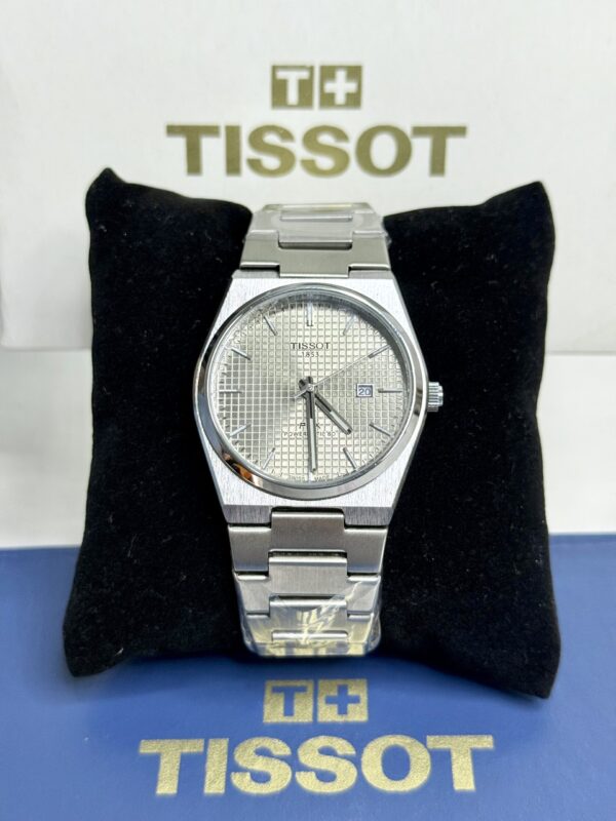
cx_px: 308
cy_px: 410
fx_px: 1139
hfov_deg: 30.3
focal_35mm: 48
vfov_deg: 39.7
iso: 80
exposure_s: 1/100
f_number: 1.78
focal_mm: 6.76
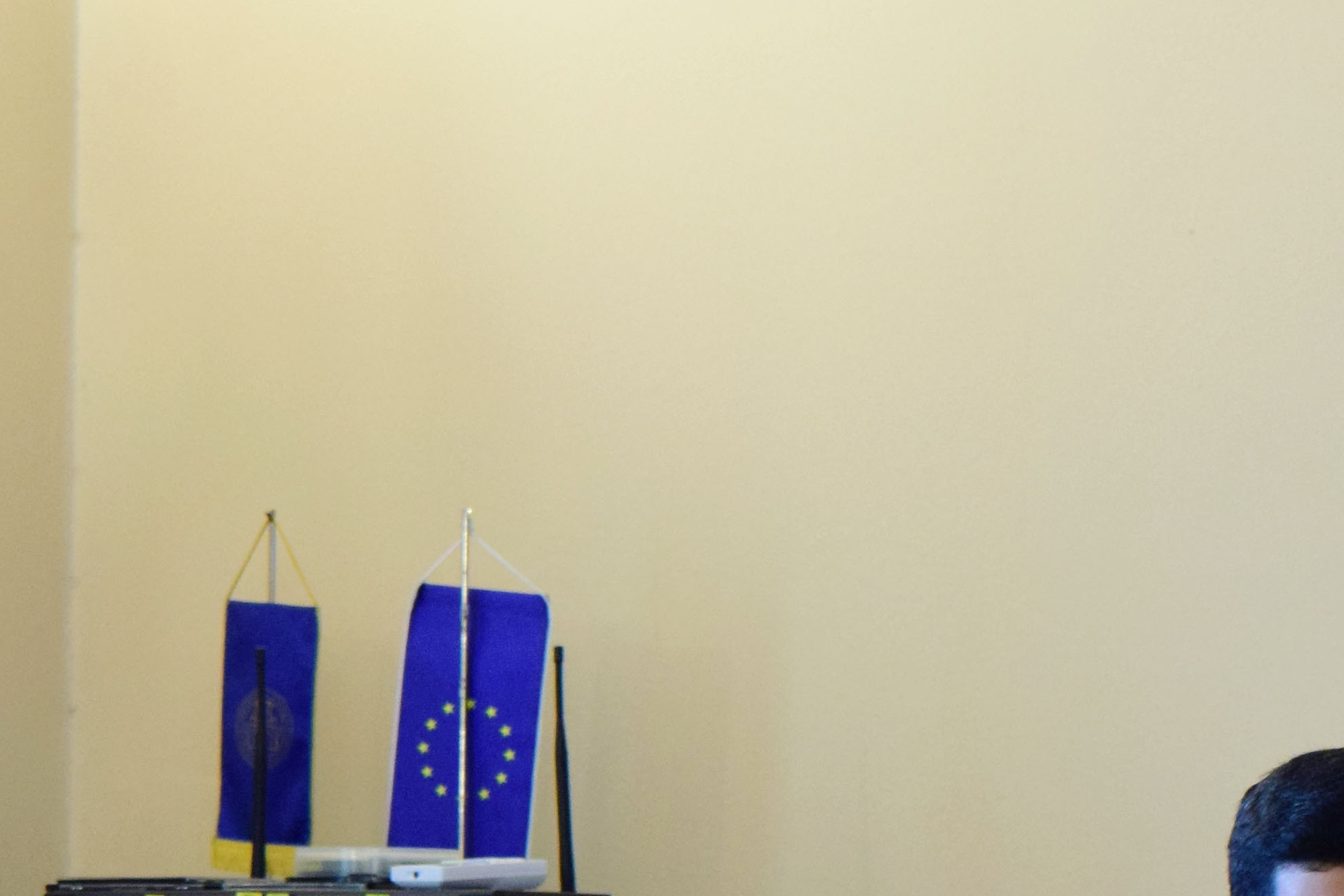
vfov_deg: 3.2
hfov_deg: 4.8
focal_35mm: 433
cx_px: 375
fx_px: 16146
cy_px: 1254
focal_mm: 95
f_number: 5
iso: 2000
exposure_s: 1/50
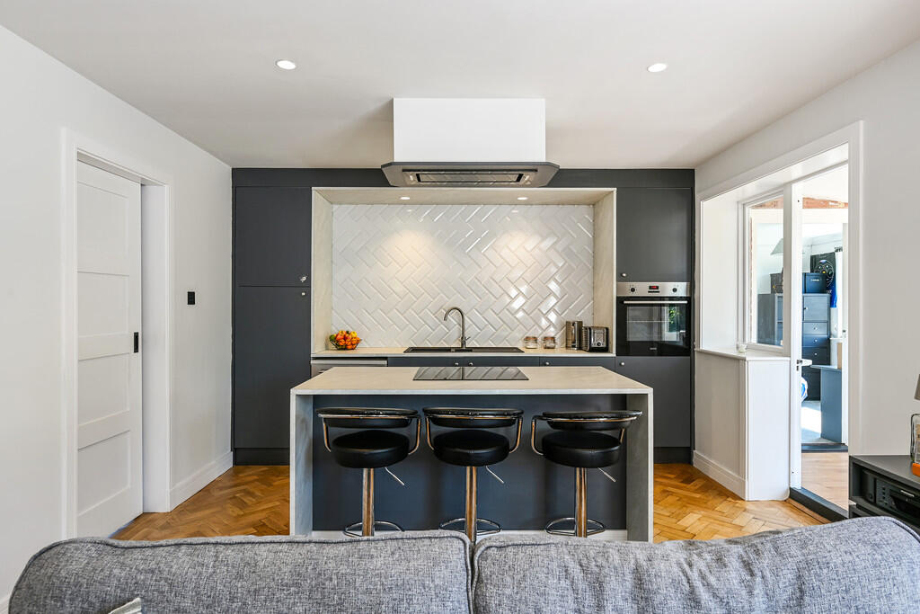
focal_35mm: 20
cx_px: 460
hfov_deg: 85.4
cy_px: 307
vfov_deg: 63.2
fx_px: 498
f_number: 8
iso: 100
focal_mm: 19.5
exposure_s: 1/8
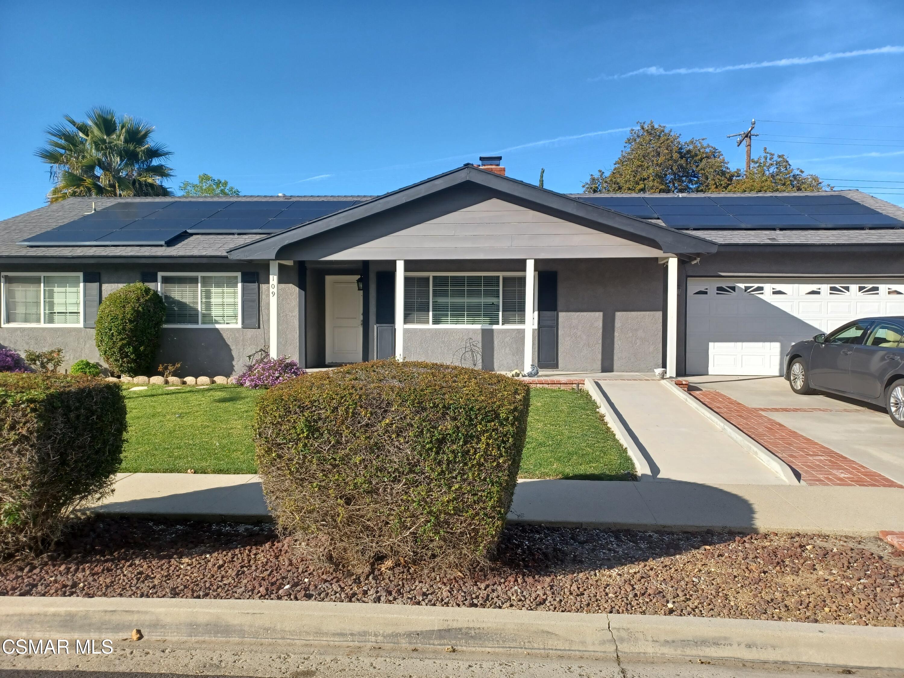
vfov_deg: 54.9
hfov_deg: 69.4
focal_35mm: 25
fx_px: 653
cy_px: 339
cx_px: 452
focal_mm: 4.6
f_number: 1.8
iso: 32
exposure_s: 1/323
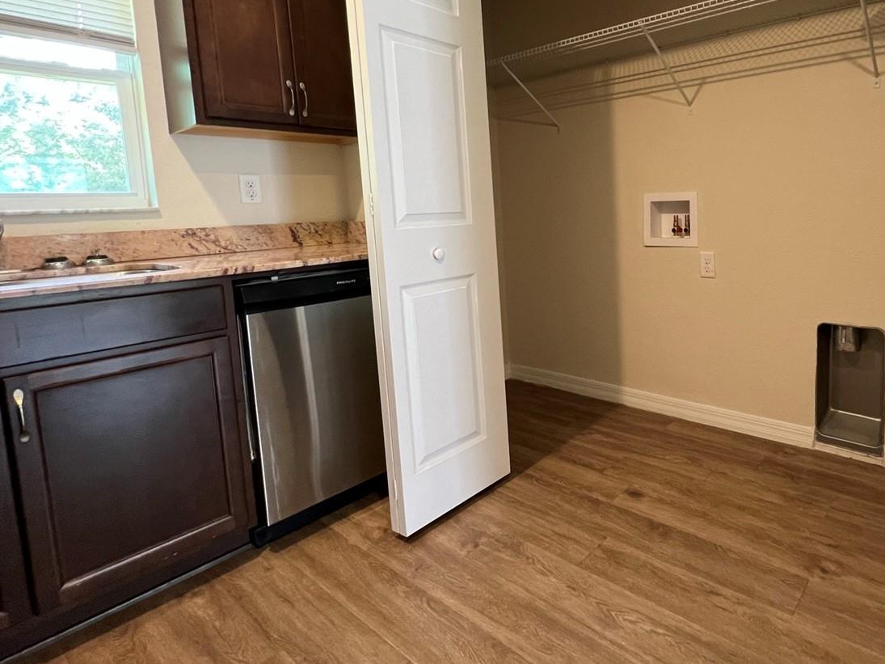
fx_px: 486
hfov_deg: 80.2
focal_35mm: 19
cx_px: 627
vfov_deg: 67.6
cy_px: 247
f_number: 1.8
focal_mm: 1.57
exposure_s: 1/60
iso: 250
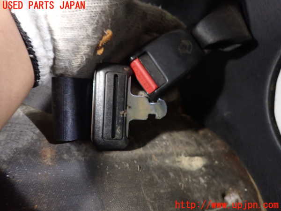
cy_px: 106
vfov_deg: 54.9
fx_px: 203
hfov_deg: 69.4
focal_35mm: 25
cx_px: 140
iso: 800
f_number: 2
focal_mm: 4.5
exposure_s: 1/13
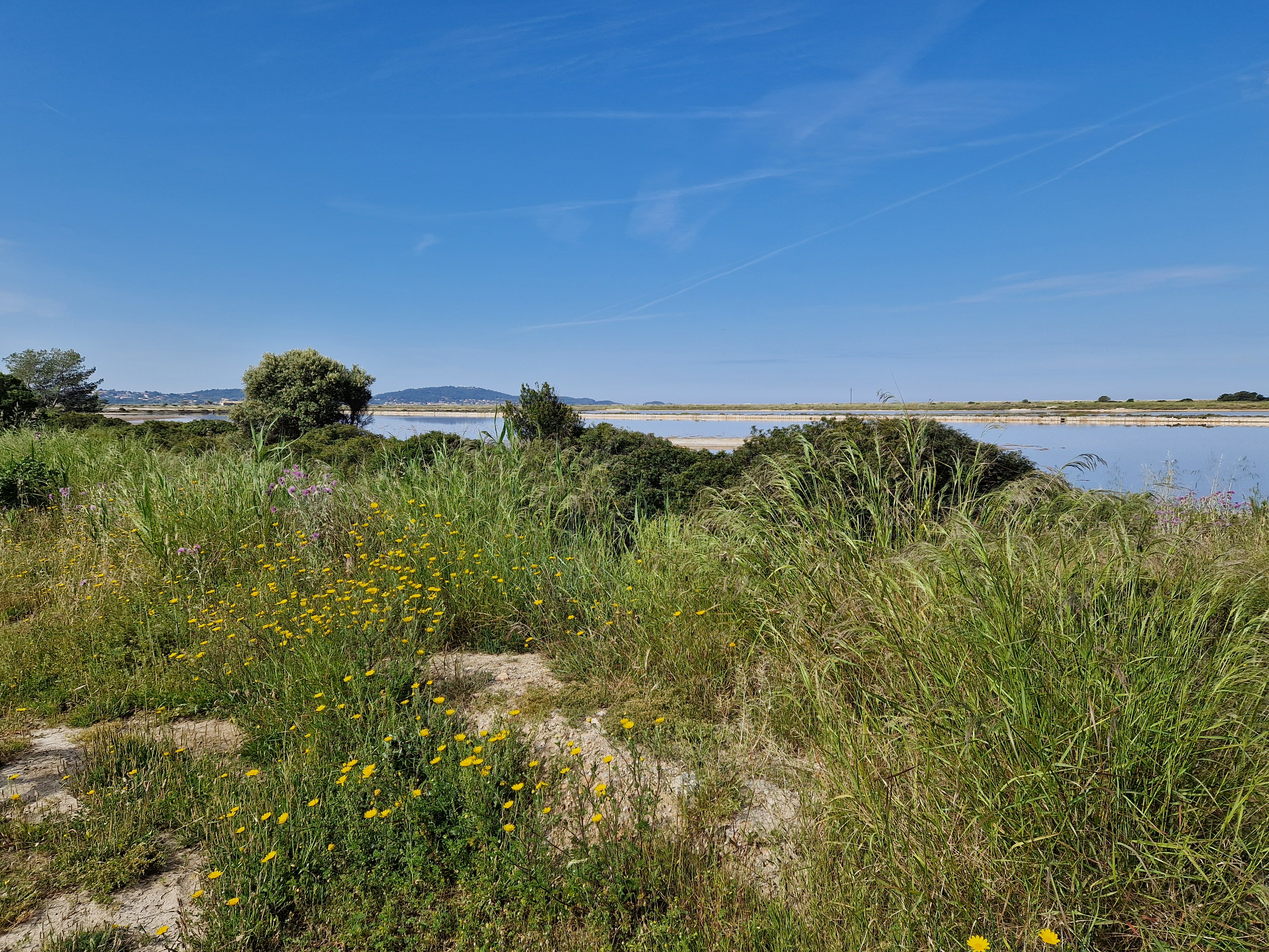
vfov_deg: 54.8
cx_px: 634
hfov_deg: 69.4
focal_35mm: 25
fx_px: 916
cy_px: 513
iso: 50
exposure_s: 1/2408
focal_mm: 5.4
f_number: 1.8
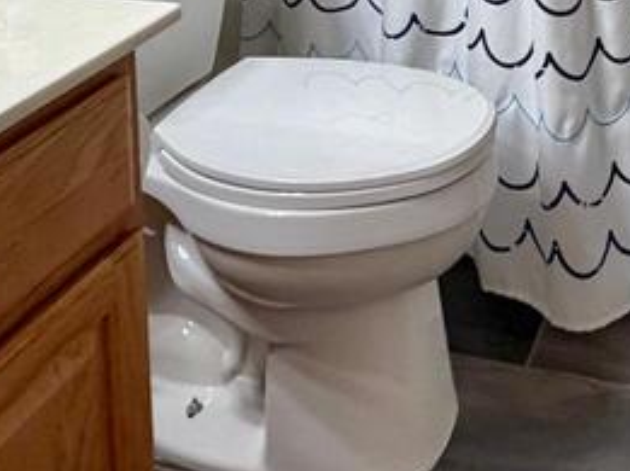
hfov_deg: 33.4
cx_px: 548
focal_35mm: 55
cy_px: -316
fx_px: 1000
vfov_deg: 20.7
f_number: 2.2
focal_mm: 2.22
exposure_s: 1/120
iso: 250
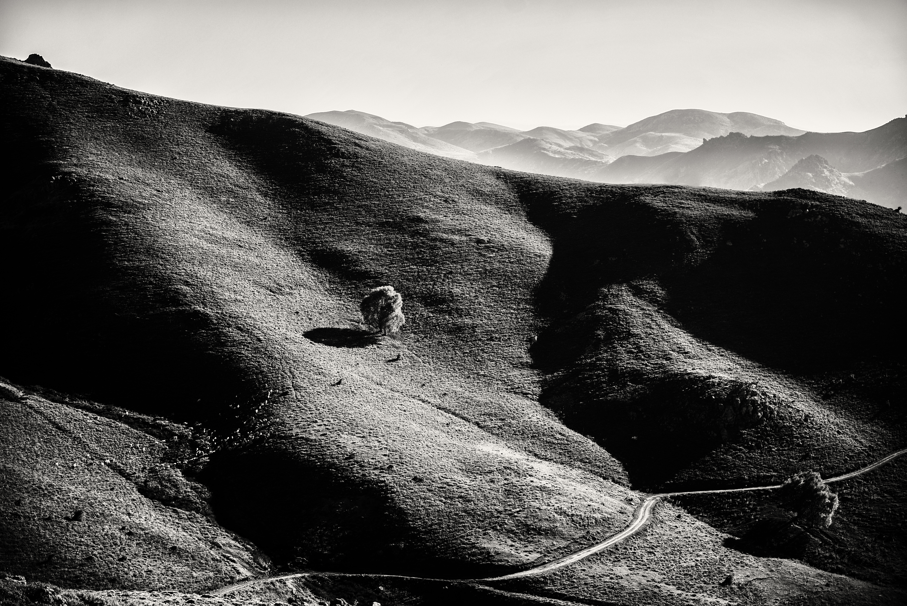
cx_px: 454
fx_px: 1764
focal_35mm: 70
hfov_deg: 28.8
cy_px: 303
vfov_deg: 19.5
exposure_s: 1/1000
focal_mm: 70
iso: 100
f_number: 2.8
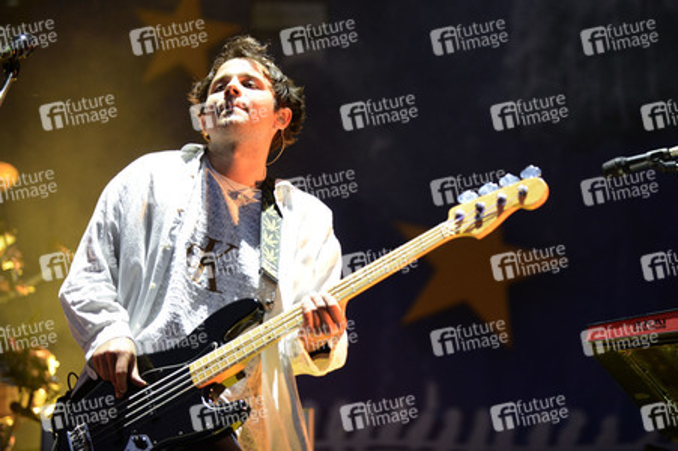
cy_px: 226
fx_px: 2258
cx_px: 339
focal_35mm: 120
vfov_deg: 11.4
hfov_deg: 17.1
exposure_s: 1/320
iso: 2500
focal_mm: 120
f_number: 2.8
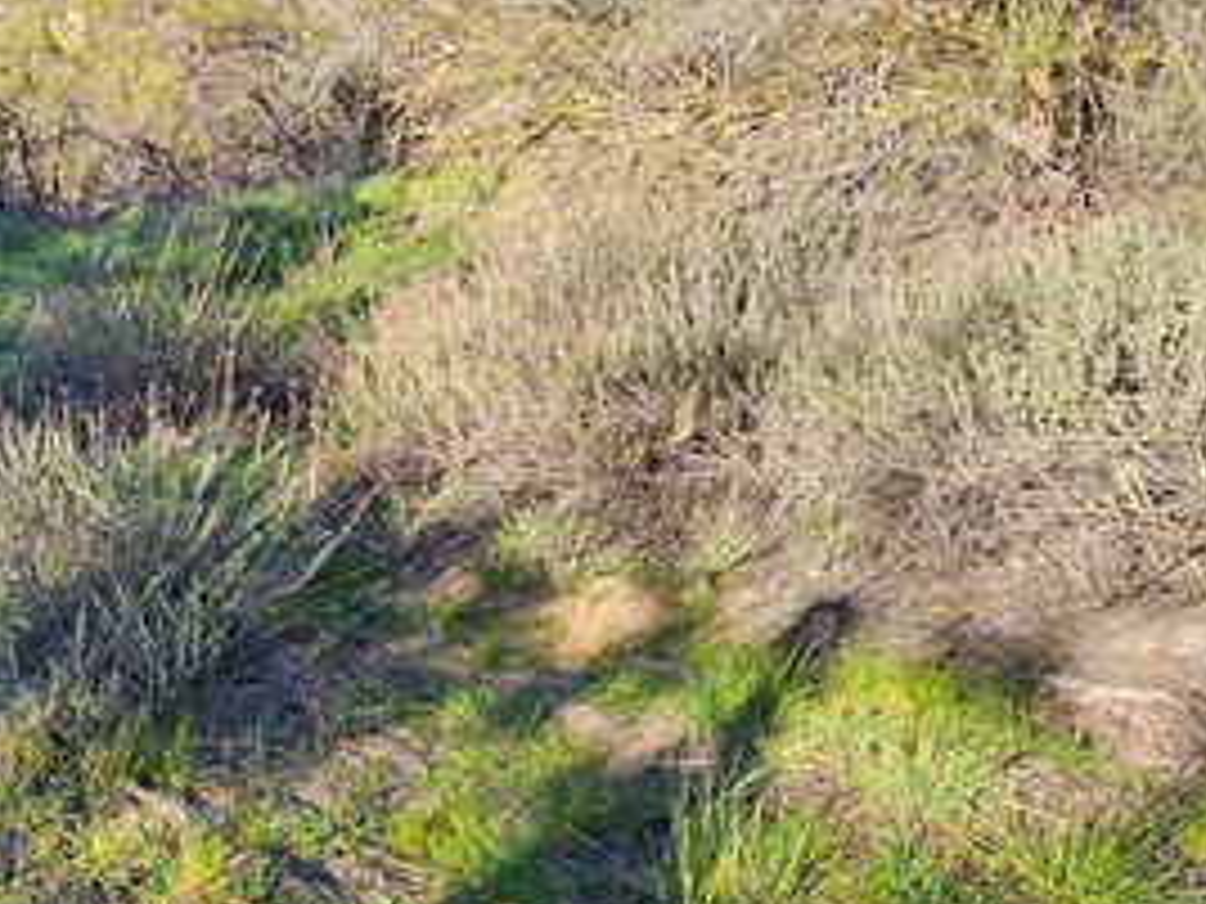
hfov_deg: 43.6
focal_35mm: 31
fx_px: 1080
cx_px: -148
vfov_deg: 45.4
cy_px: 463
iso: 50
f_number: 2.2
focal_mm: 2.2
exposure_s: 1/505
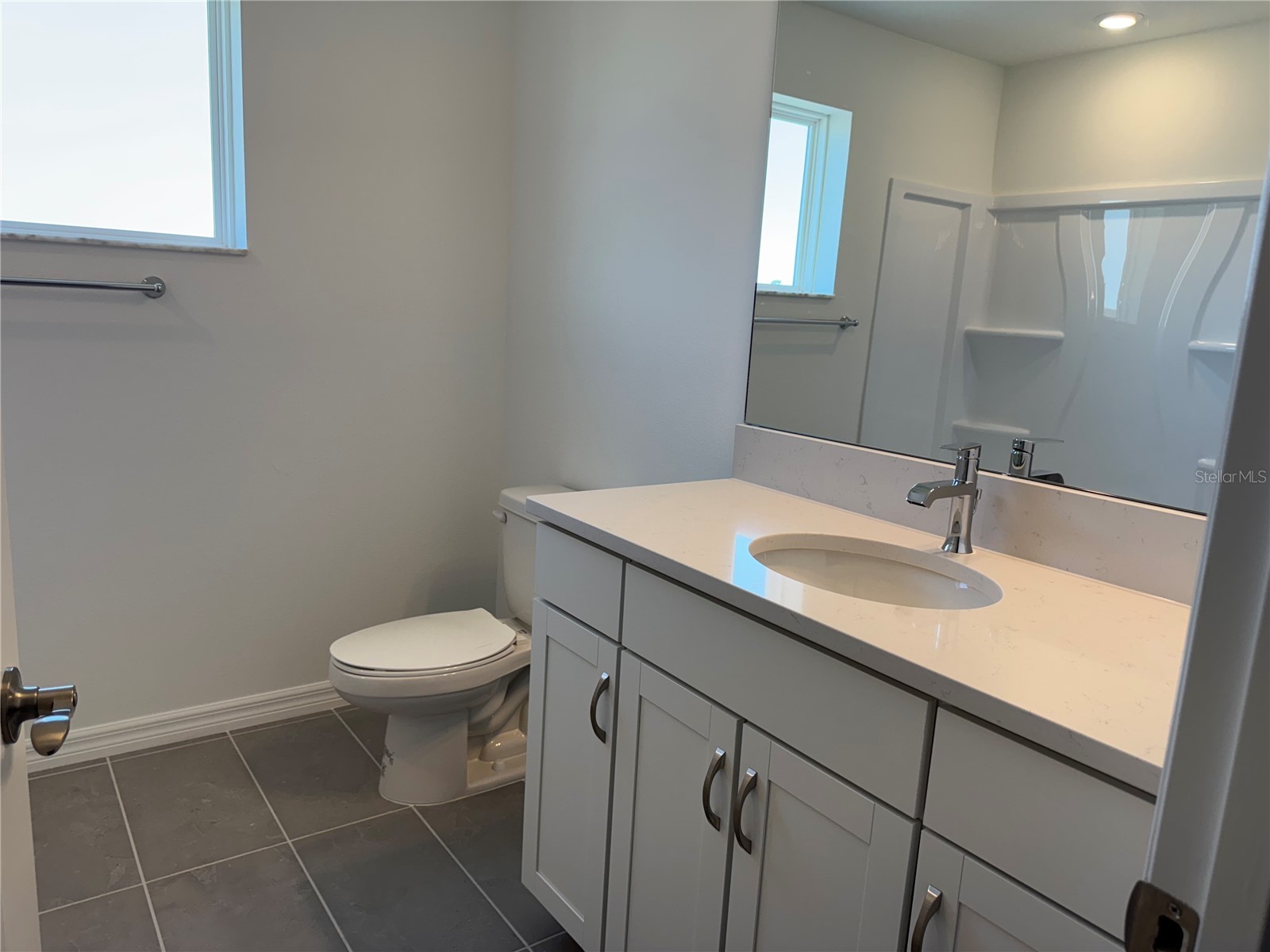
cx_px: 635
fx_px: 881
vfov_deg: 56.8
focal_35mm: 24
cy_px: 476
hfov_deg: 71.6
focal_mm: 6.76
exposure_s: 1/226
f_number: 1.78
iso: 80
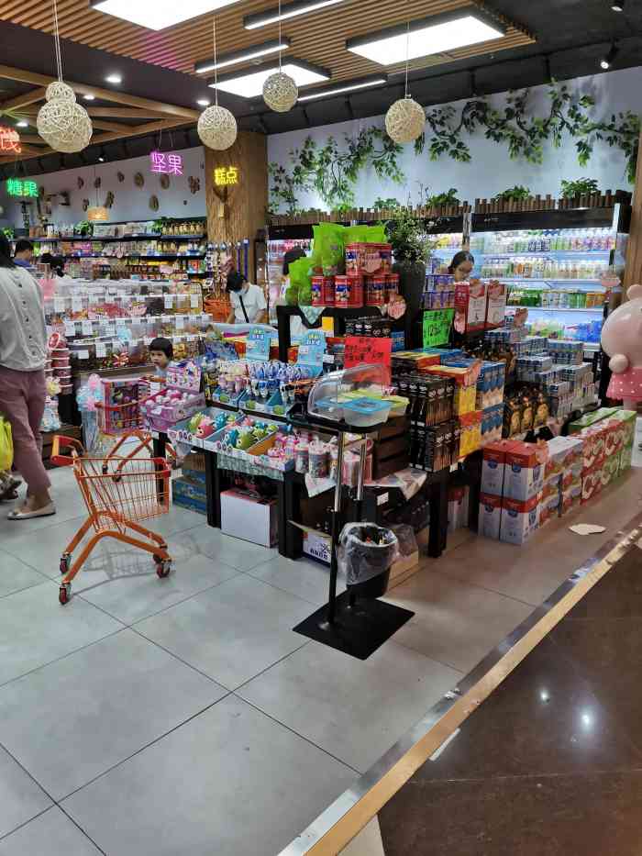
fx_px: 643
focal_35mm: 26
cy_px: 428
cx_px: 321
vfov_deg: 67.3
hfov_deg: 53.1
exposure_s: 1/100
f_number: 1.8
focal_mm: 4.75
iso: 160
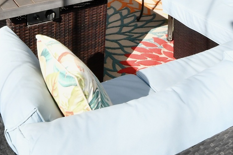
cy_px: -132
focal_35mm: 57
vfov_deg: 18.2
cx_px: 131
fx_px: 369
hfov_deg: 35.0
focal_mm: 14
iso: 640
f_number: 16
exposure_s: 1/250
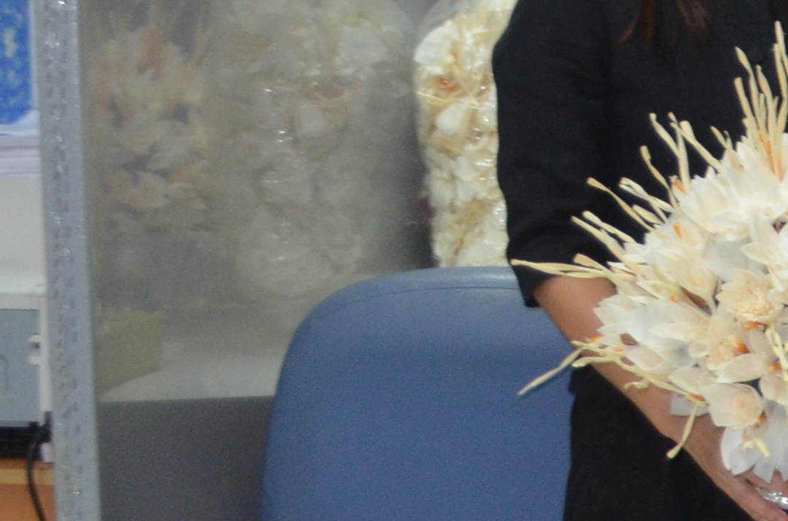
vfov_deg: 8.3
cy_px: -25
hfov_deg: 11.0
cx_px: 1754
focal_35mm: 164
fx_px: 3581
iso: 800
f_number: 4
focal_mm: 24
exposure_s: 1/60
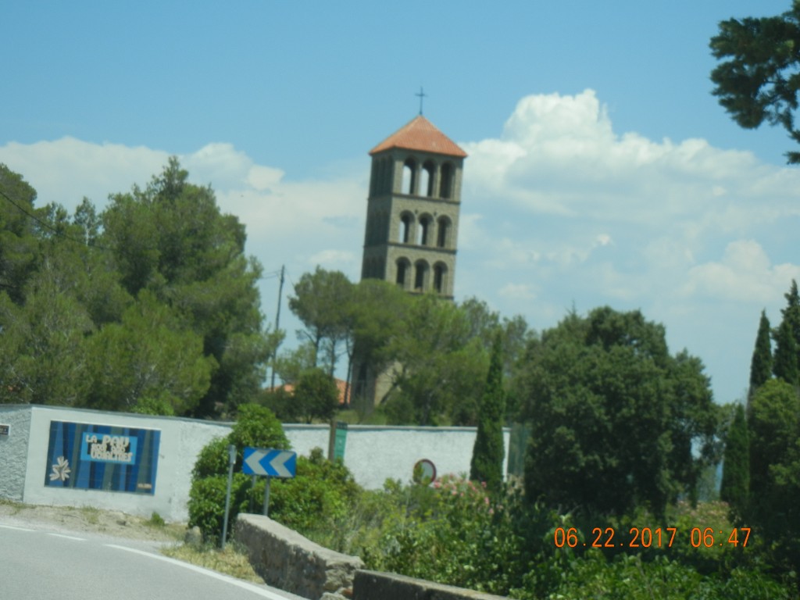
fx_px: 2057
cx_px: 400
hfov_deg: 22.0
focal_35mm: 89
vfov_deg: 16.6
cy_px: 300
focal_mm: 16
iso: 160
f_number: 4.4
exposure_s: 1/864
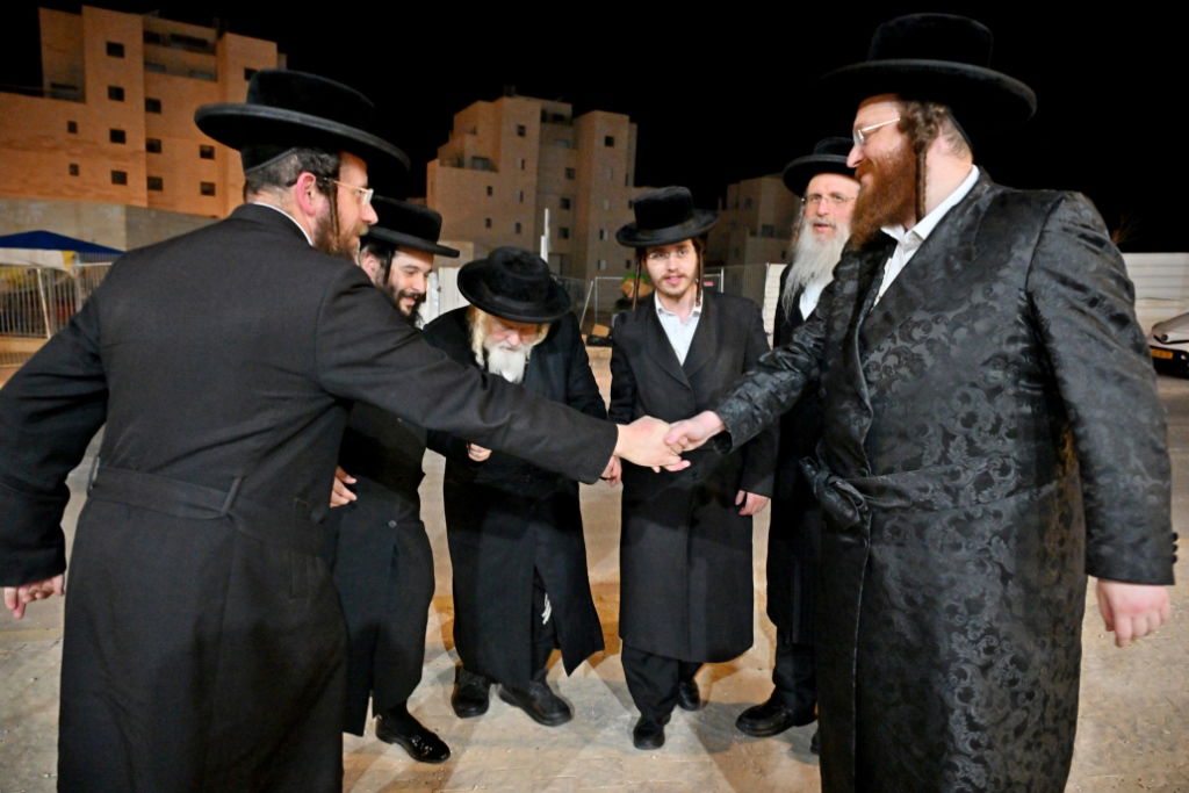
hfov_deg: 73.7
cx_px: 594
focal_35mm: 24
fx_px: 793
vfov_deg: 53.1
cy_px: 396
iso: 2500
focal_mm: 24
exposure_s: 1/125
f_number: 4
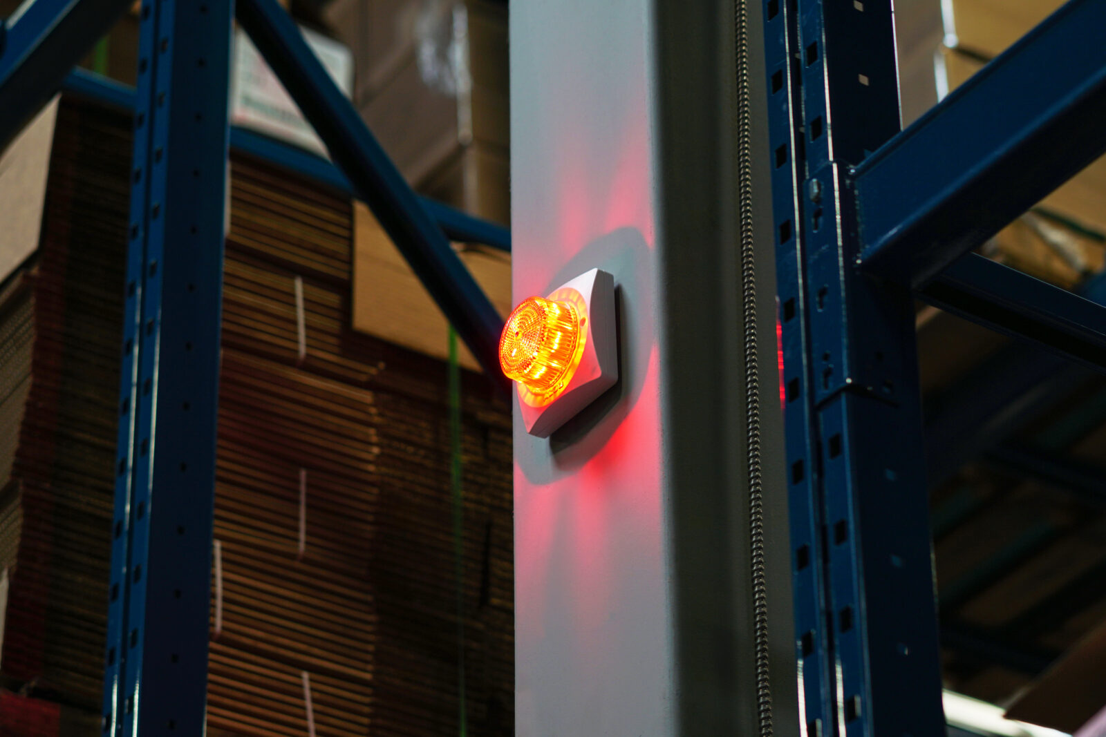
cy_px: 368
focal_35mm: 128
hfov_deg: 16.1
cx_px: 553
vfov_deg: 10.8
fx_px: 3917
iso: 100
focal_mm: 85
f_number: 2.8
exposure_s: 1/100
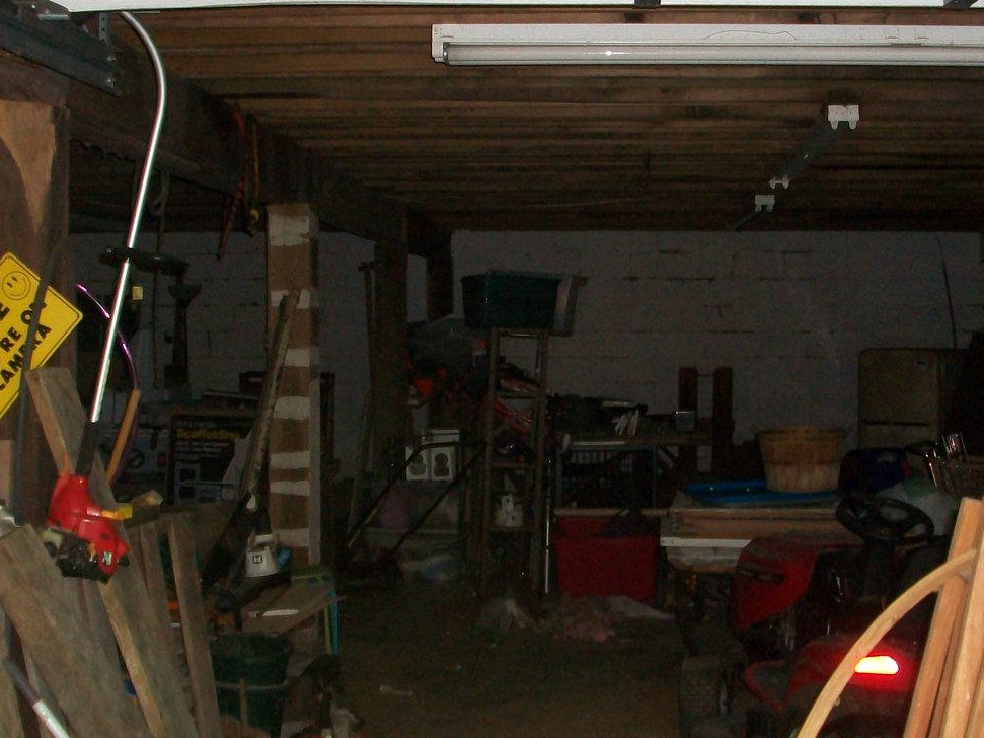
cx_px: 544
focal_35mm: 53
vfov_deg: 27.5
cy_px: 377
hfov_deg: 36.1
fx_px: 1506
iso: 160
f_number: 2.8
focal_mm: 5.7
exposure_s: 1/60
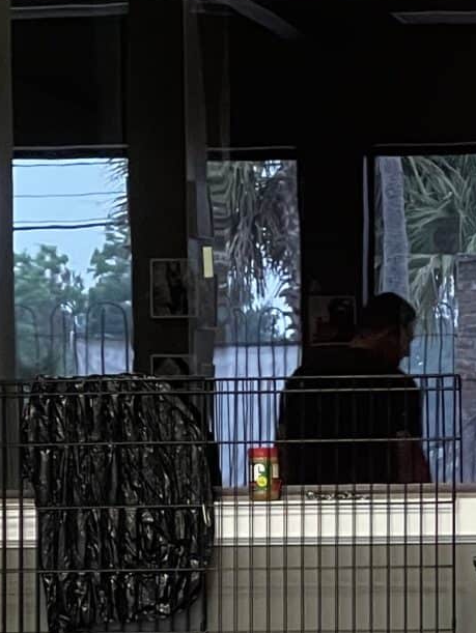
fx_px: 4909
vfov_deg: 7.2
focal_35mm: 268
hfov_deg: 5.6
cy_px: 1062
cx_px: 255
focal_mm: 7.5
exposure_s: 1/60
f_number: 2.2
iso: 250
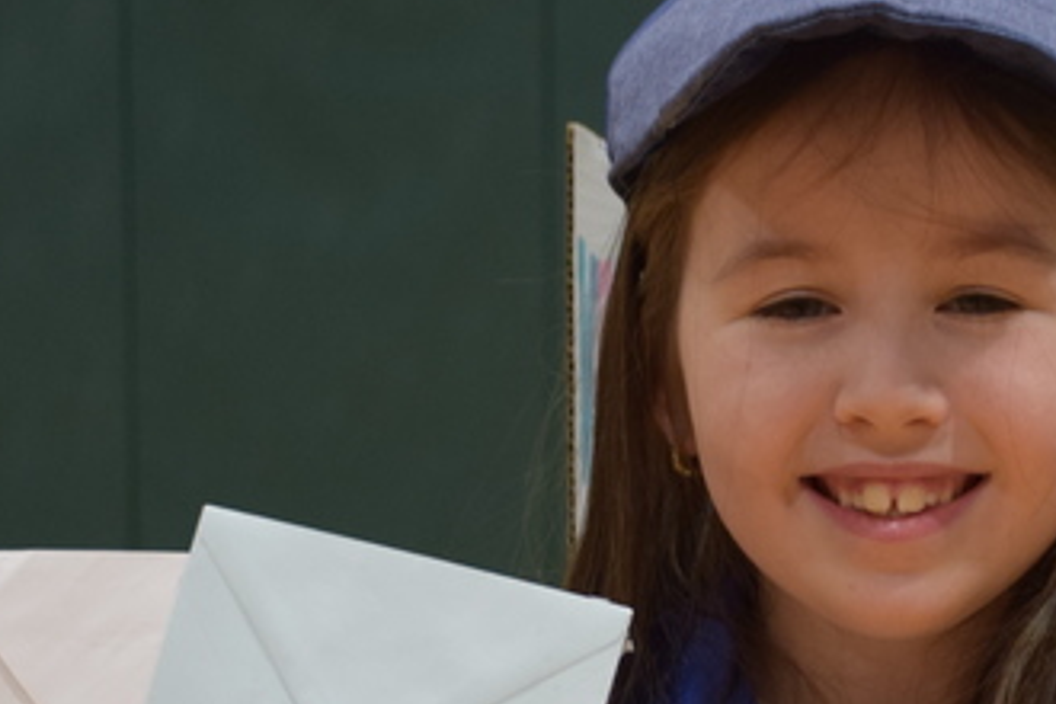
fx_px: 4370
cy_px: 530
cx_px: 976
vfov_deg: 9.2
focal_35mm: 149
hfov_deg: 13.6
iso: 640
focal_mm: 32
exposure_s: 1/60
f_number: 4
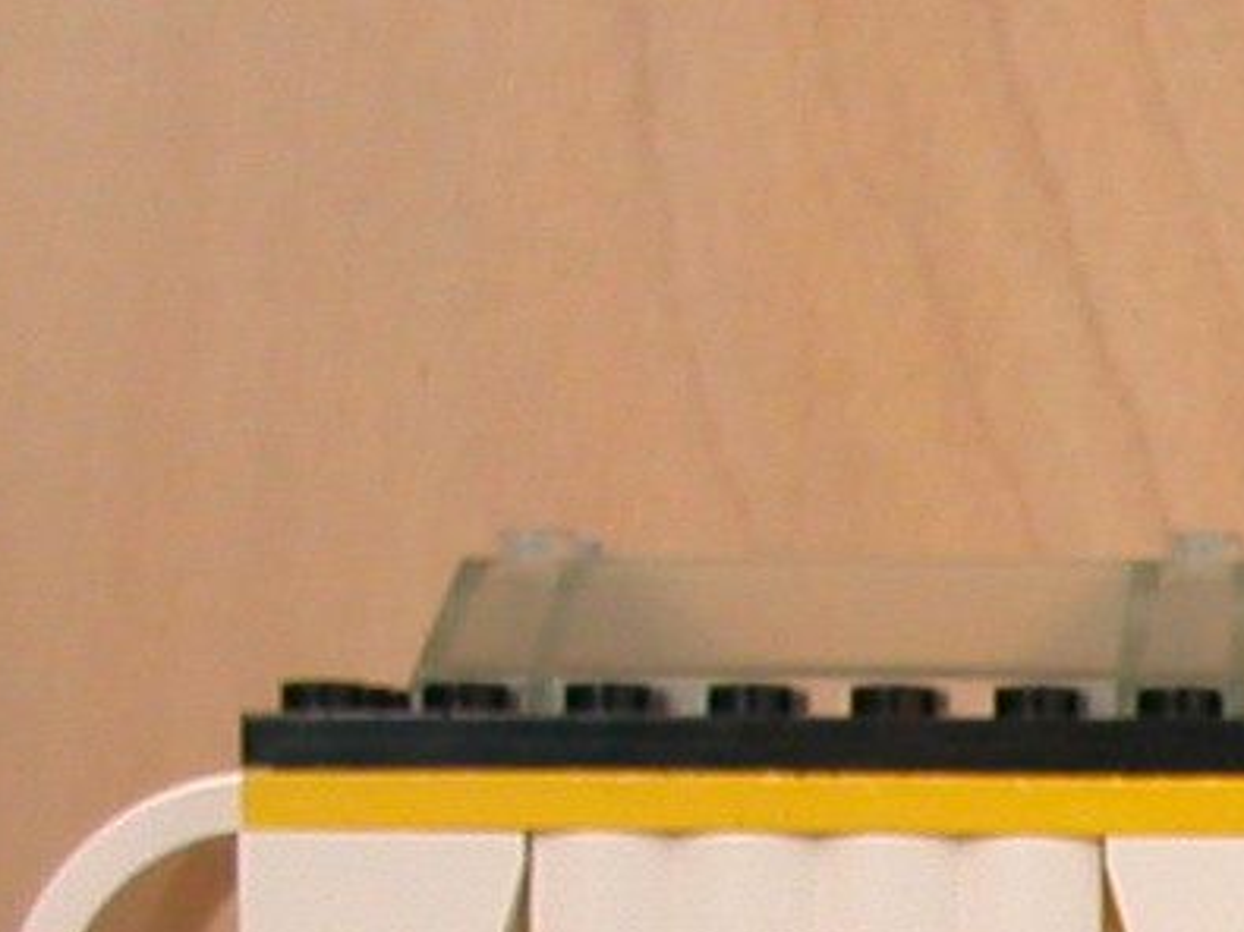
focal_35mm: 150
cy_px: 1836
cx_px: 2079
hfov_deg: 12.3
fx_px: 5389
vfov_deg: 9.3
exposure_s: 1/6.9
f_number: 2.7
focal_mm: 5.6
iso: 100
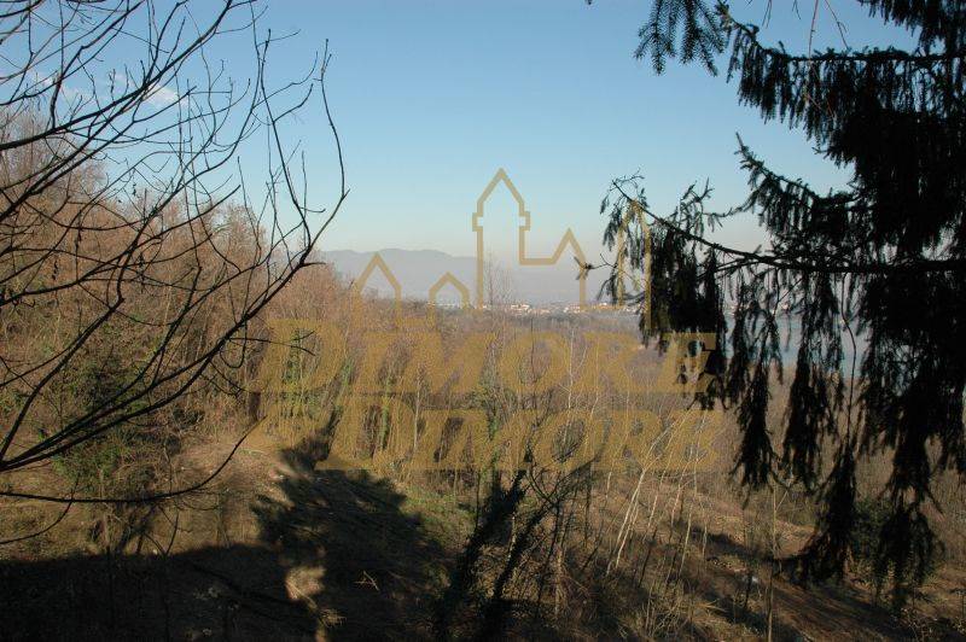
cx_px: 483
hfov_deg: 67.4
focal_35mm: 27
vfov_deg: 47.9
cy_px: 321
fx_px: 724
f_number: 10
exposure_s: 1/400
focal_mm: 18
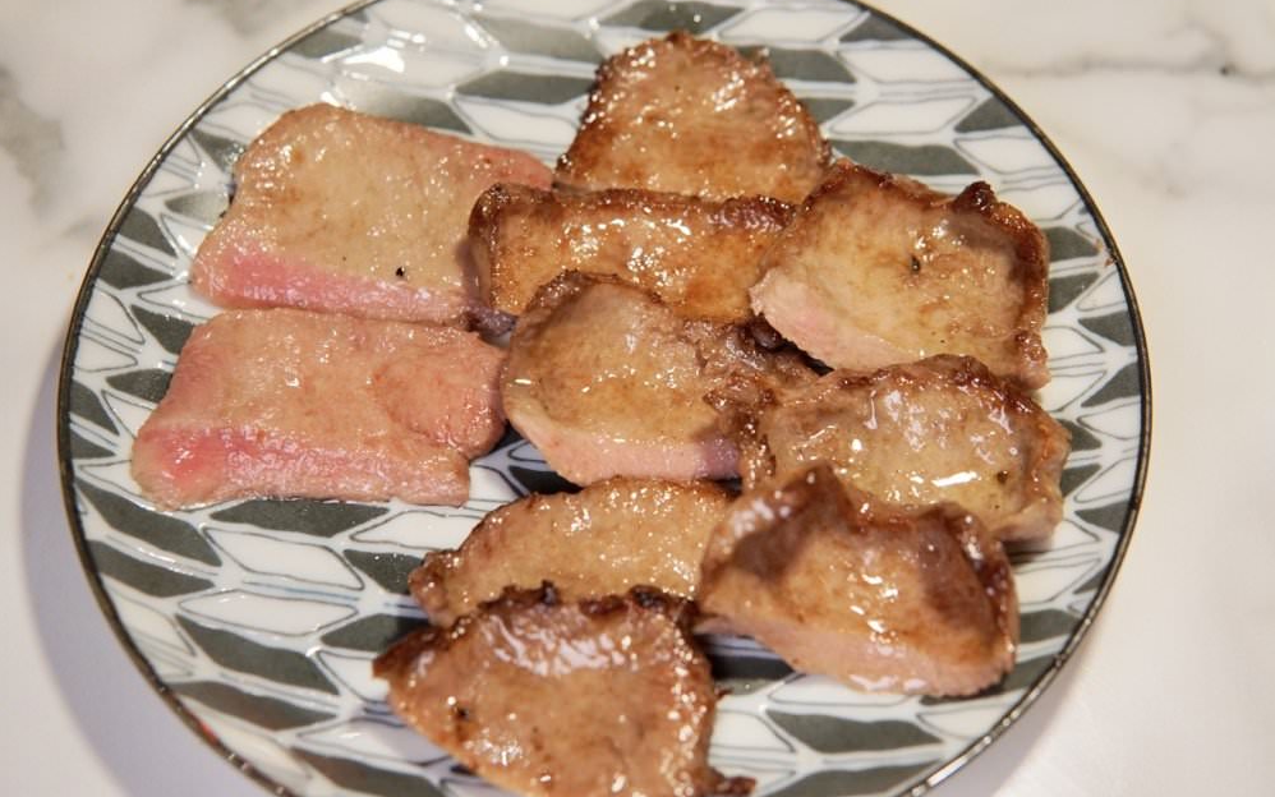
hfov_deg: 43.5
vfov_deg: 28.0
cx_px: 638
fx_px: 1599
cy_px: 386
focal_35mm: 46
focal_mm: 30
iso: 500
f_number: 4
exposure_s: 1/60
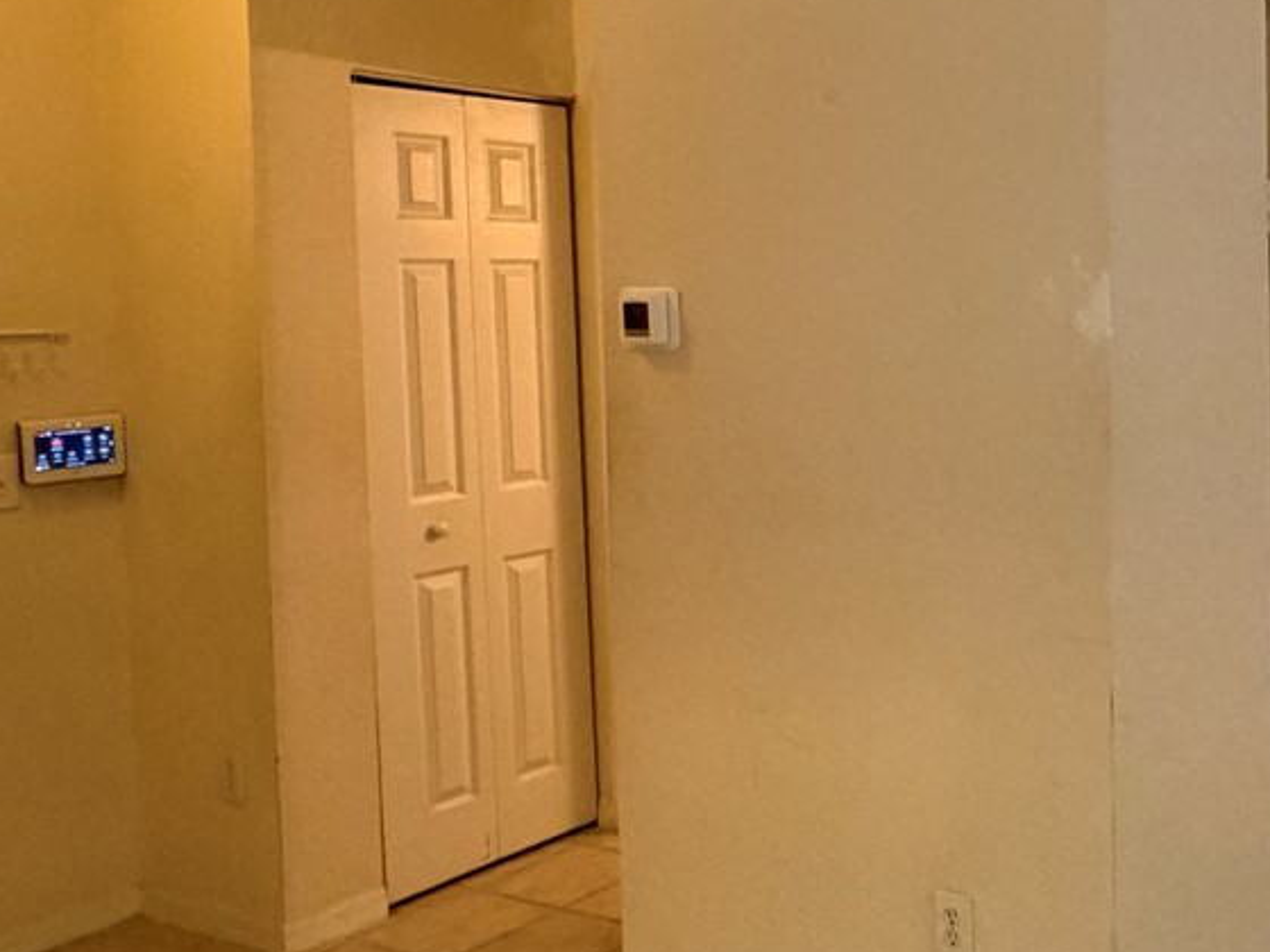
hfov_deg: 39.6
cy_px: 347
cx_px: 1343
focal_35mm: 40
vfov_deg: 35.7
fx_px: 1468
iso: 500
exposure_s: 1/60
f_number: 2.2
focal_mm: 2.22
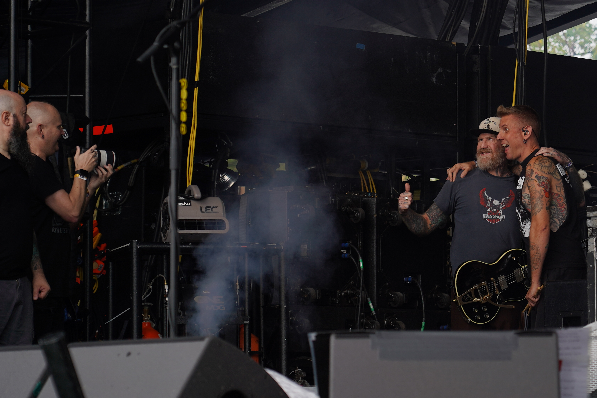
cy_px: 161
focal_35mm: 186
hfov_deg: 11.0
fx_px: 3084
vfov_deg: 7.4
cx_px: 495
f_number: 5
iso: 100
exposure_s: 1/200
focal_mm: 105
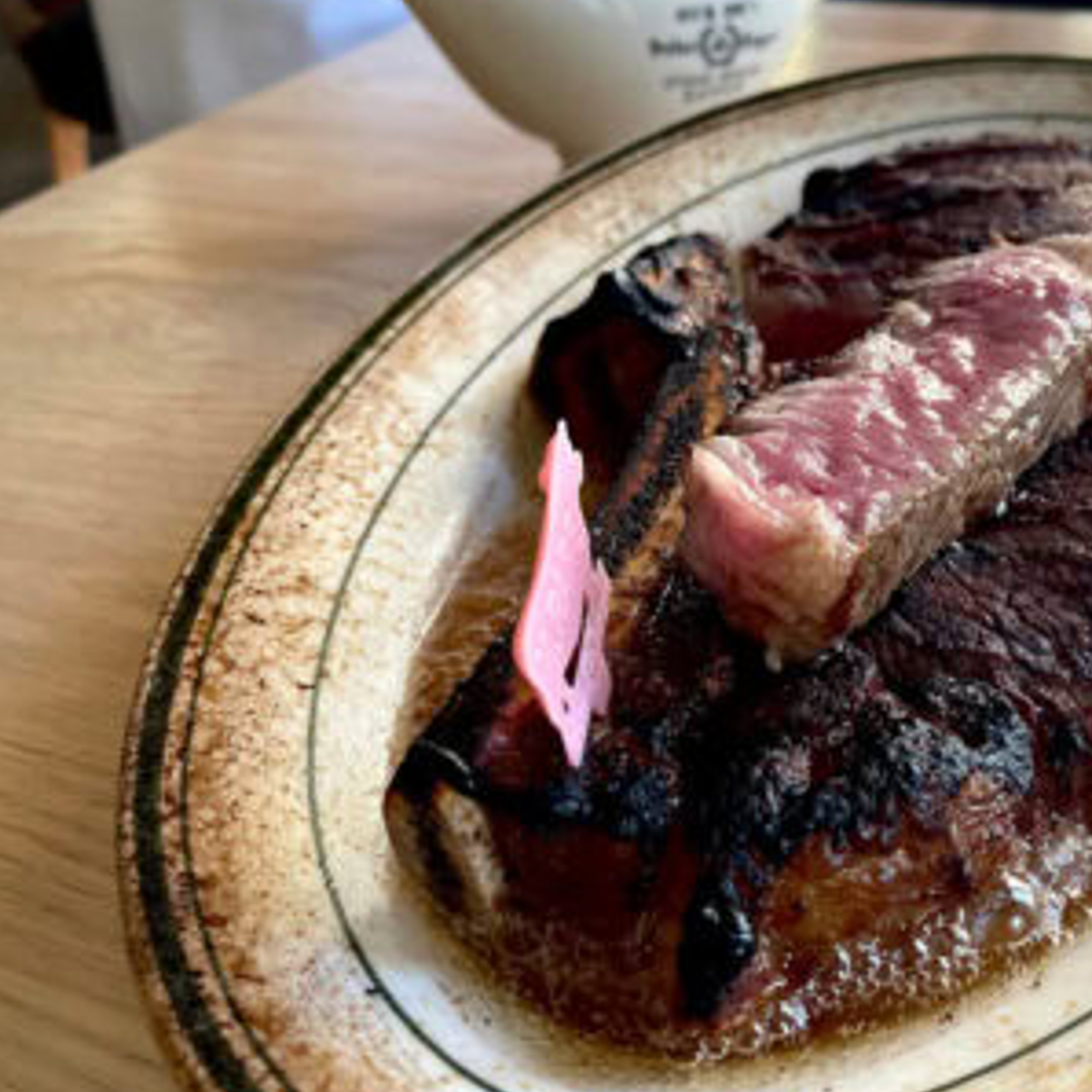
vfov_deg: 44.9
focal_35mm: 37
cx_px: 814
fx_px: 1321
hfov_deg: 43.5
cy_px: 517
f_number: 1.6
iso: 160
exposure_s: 1/57
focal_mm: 5.1
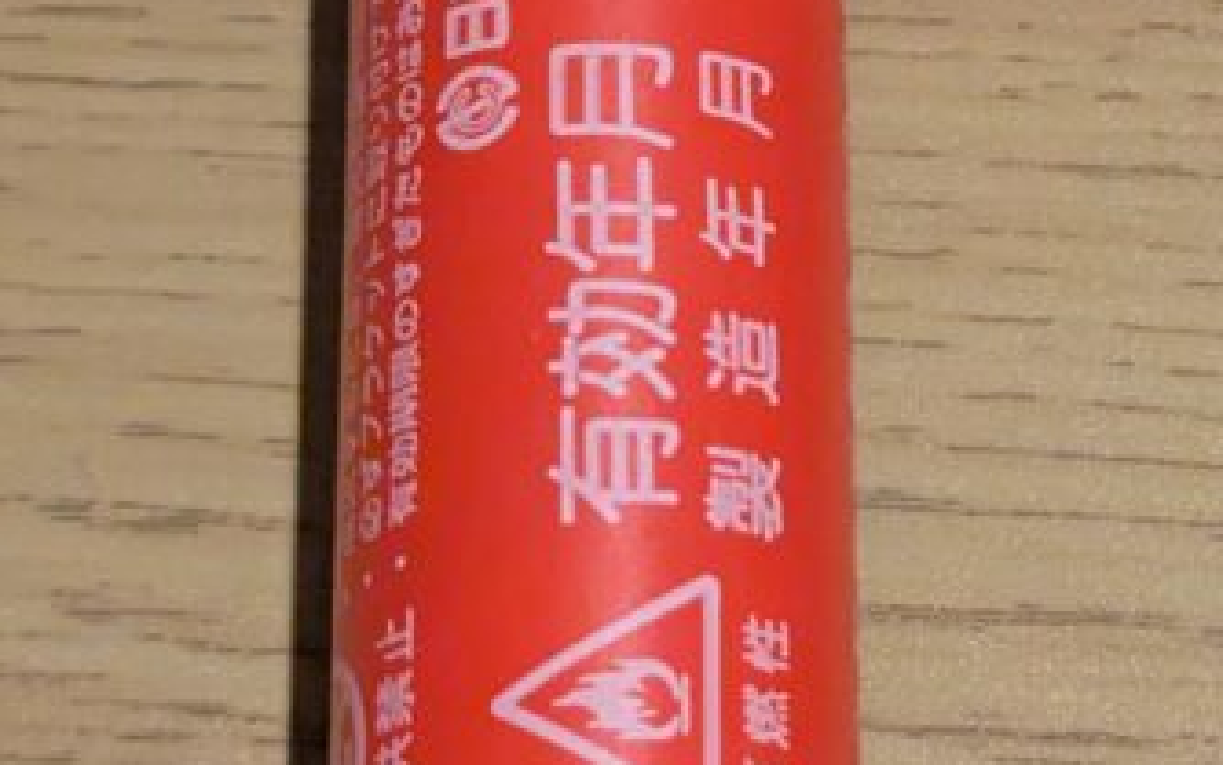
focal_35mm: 156
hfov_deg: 13.3
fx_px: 5201
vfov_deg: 8.4
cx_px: 1164
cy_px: -20
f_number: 1.85
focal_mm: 6.81
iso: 1283
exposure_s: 1/40
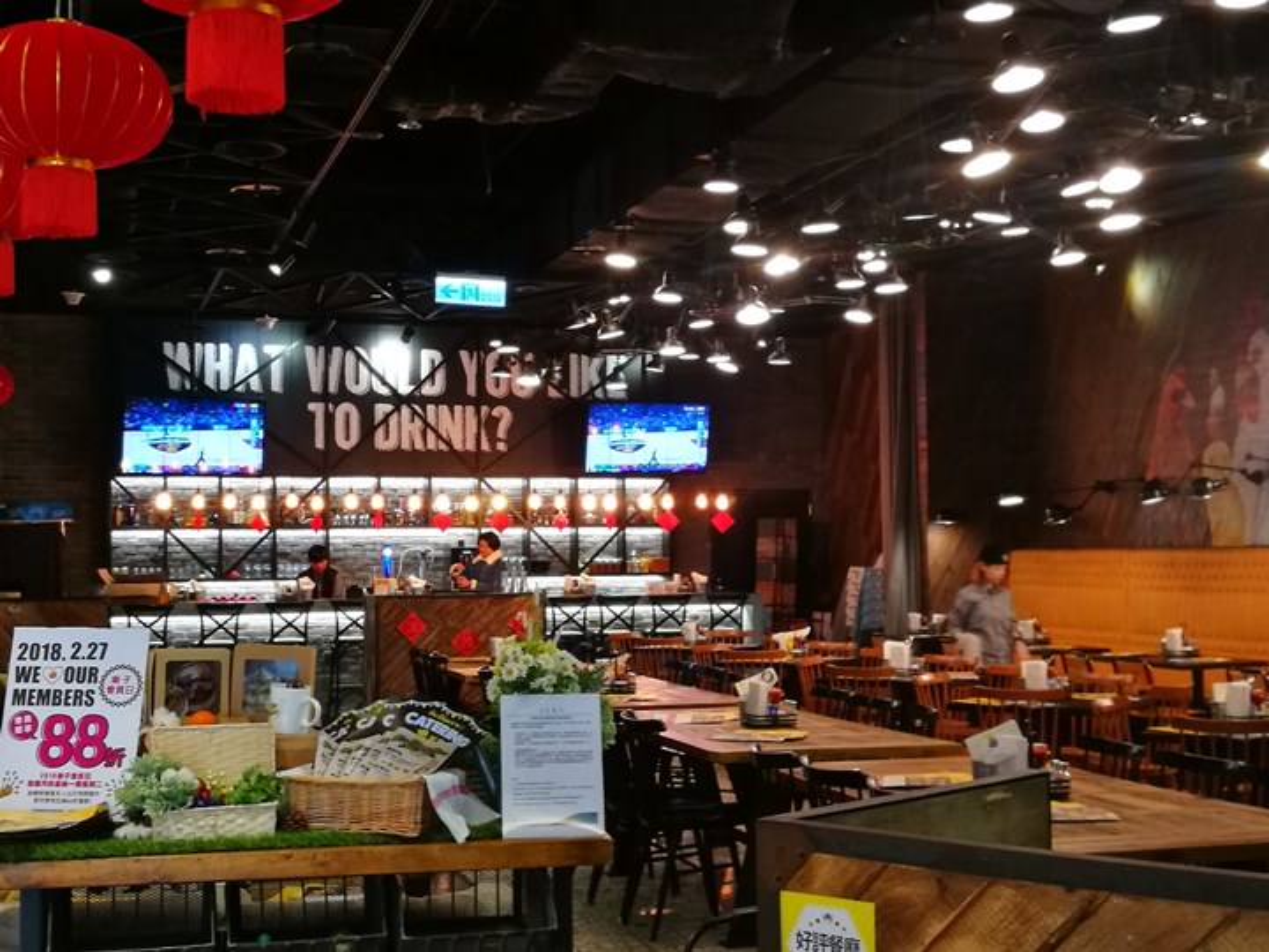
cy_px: 476
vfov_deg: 29.7
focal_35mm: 49
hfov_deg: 38.9
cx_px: 634
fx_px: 1796
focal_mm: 4.5
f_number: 2.2
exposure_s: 1/24
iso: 320
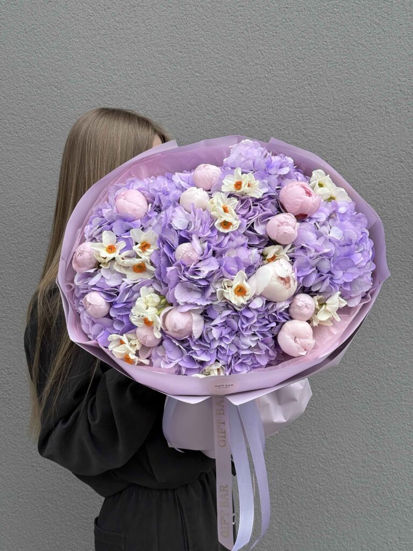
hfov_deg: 30.3
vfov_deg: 39.7
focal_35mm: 48
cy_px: 276
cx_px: 206
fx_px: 764
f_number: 1.8
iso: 64
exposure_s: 1/1795
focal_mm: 6.8
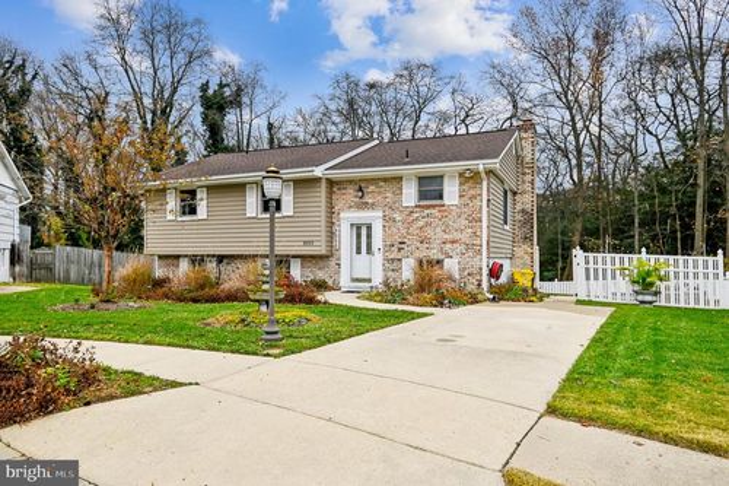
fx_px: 466
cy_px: 243
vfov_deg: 55.1
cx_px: 364
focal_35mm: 23
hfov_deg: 76.1
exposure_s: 1/250
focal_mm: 23
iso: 200
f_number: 4.5
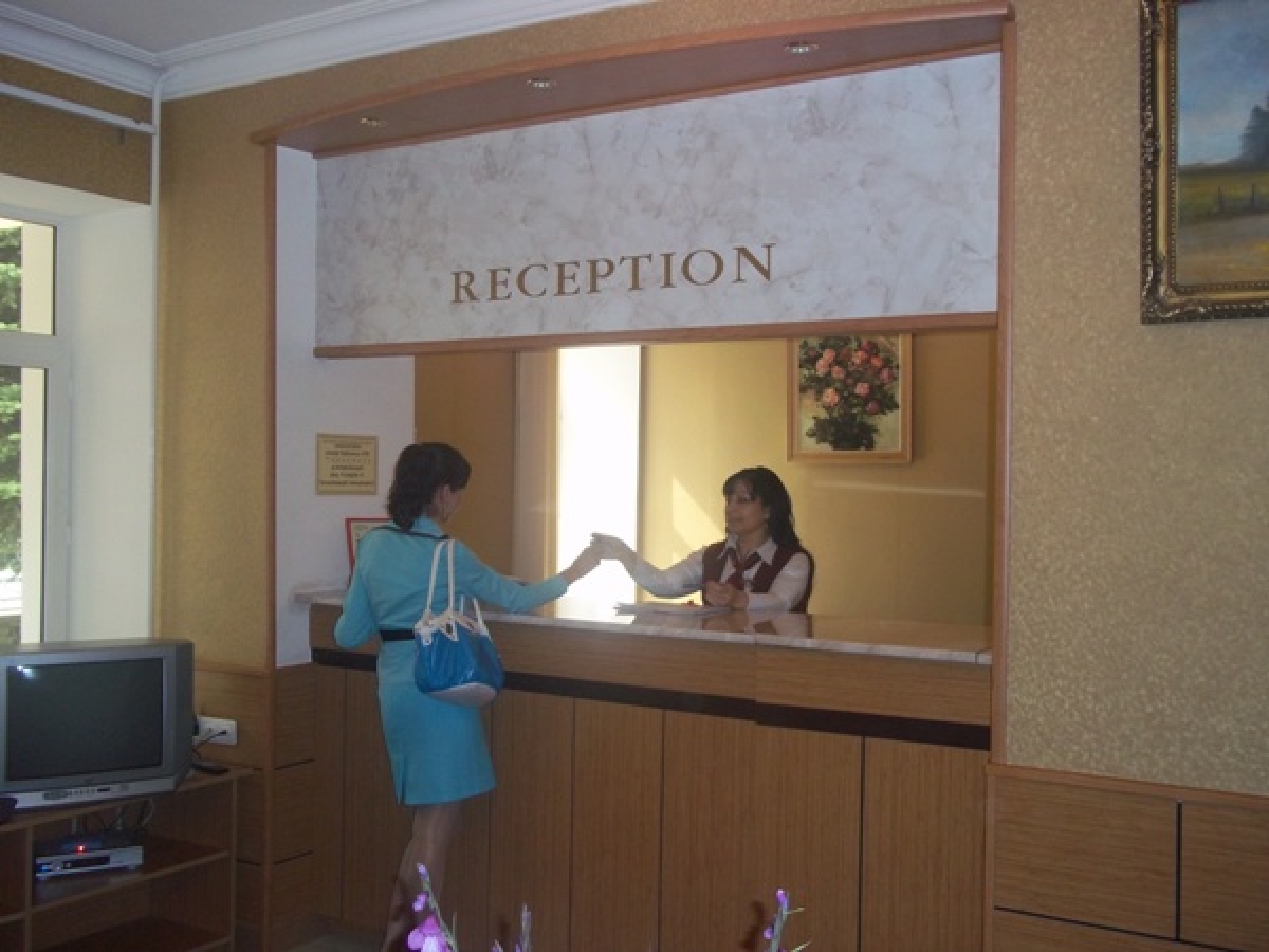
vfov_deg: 39.7
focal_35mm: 36
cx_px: 634
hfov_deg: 51.4
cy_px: 476
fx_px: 1320
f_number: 3.1
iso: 160
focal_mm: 6.5
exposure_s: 1/30
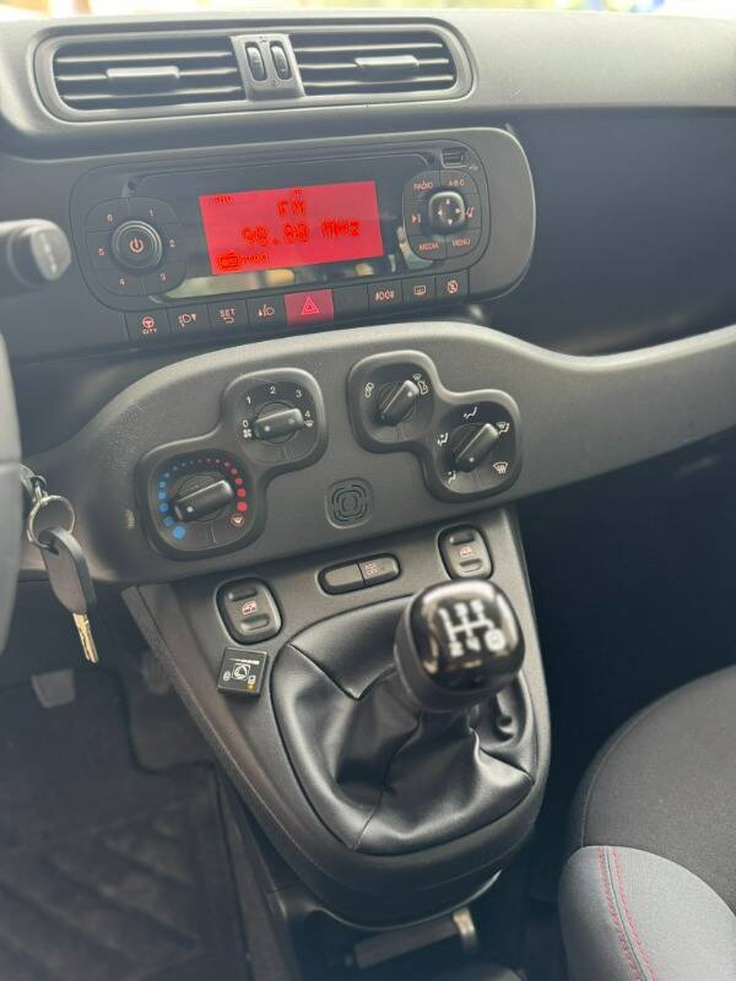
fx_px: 680
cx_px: 368
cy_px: 490
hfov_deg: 56.8
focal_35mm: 24
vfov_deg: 71.6
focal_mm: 6.76
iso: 500
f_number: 1.78
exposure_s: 1/60
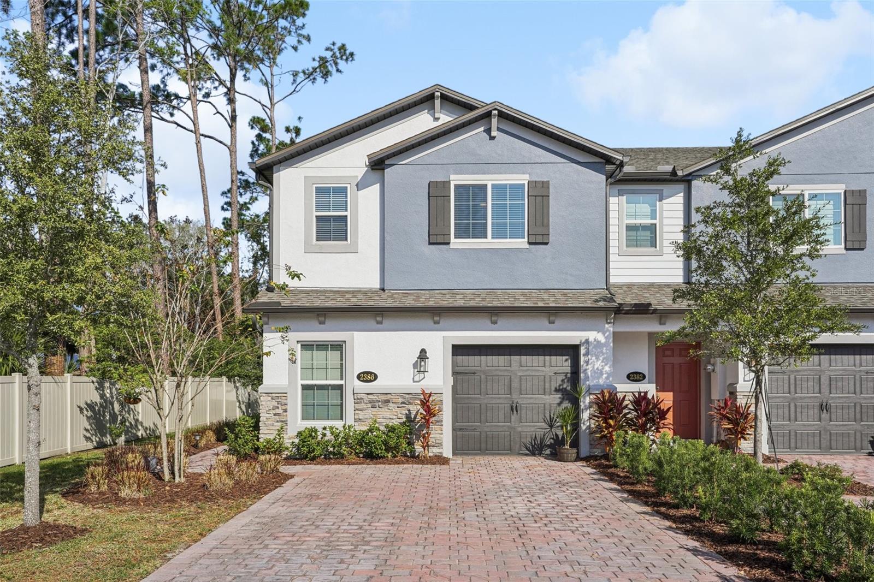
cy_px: 291
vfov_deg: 49.5
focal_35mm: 26
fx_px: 631
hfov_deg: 69.4
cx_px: 437
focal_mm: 26
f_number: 18
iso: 100
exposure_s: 1/100
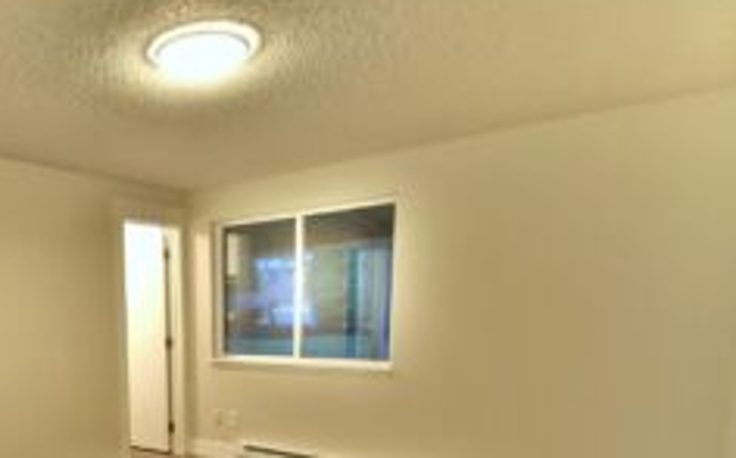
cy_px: 377
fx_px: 521
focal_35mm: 26
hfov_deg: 64.1
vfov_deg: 44.8
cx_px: 143
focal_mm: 10
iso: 800
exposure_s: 1/15
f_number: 5
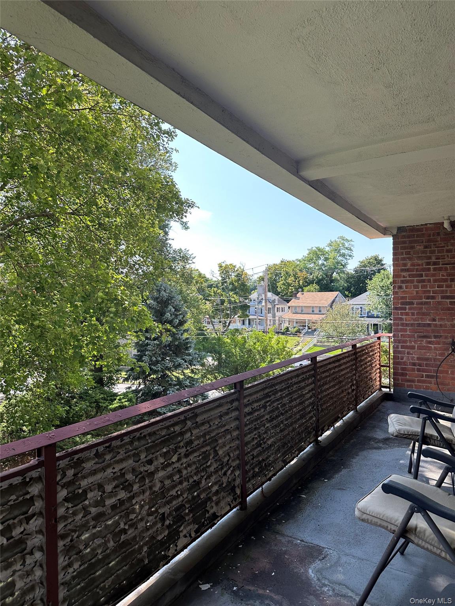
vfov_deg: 71.6
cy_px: 303
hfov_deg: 56.8
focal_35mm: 24
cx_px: 228
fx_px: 421
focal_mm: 6.86
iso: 80
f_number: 1.78
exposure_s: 1/745
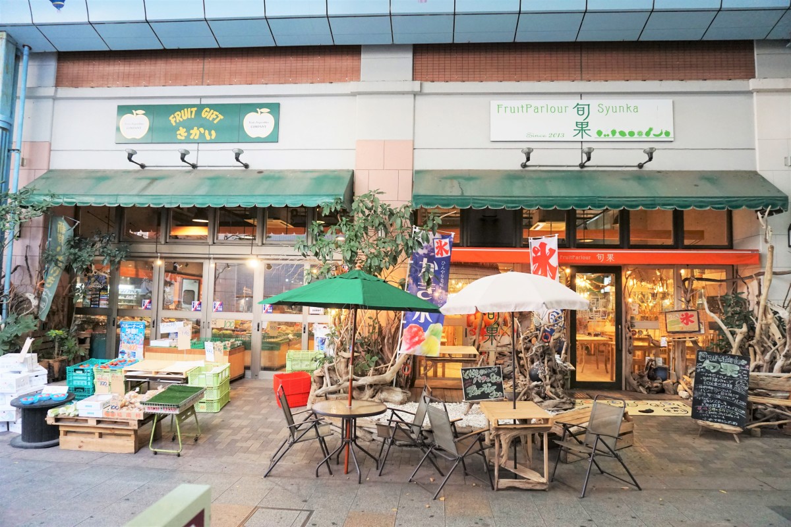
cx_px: 396
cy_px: 264
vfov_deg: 53.1
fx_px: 527
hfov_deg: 73.7
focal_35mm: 24
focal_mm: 16
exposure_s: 1/160
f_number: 4
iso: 1250
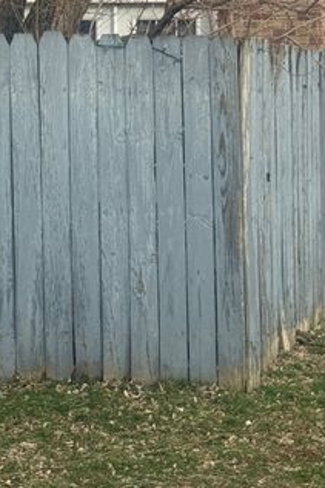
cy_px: 67
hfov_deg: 12.8
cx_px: 371
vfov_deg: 19.2
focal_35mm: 105
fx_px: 1423
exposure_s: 1/1608
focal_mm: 6.76
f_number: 1.78
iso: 64
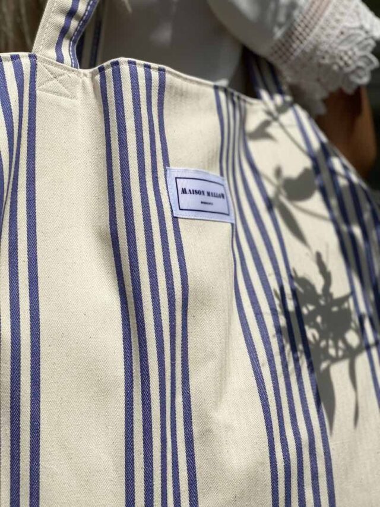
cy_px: 254
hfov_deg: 28.0
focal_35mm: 52
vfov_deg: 36.8
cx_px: 190
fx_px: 761
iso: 25
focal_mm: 6
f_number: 2
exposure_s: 1/5988
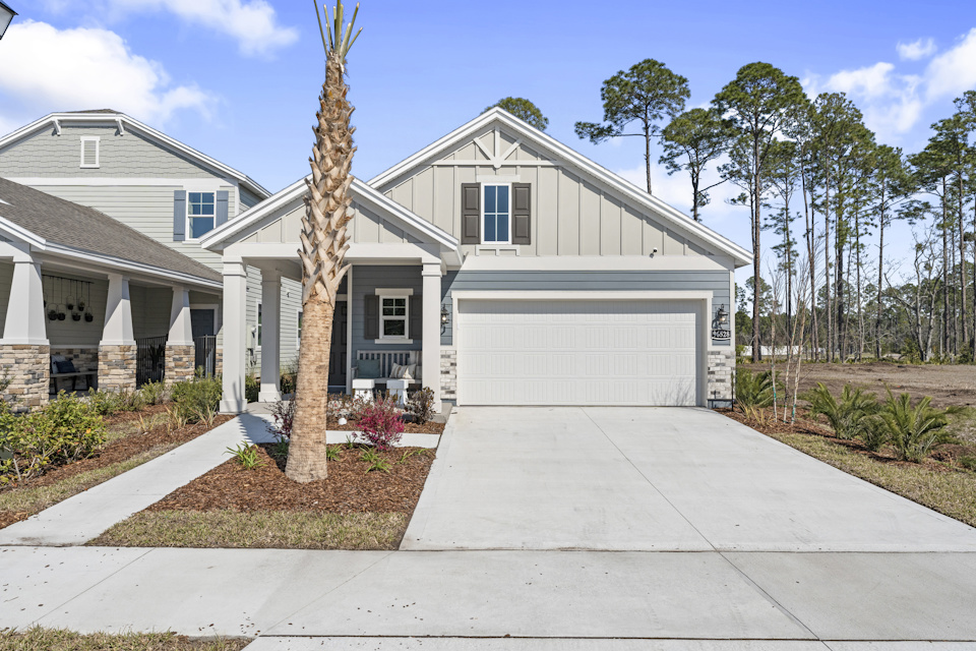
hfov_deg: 73.7
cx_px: 488
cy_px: 326
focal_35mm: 24
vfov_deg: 53.1
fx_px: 651
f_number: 9
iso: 320
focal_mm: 24
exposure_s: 1/2000
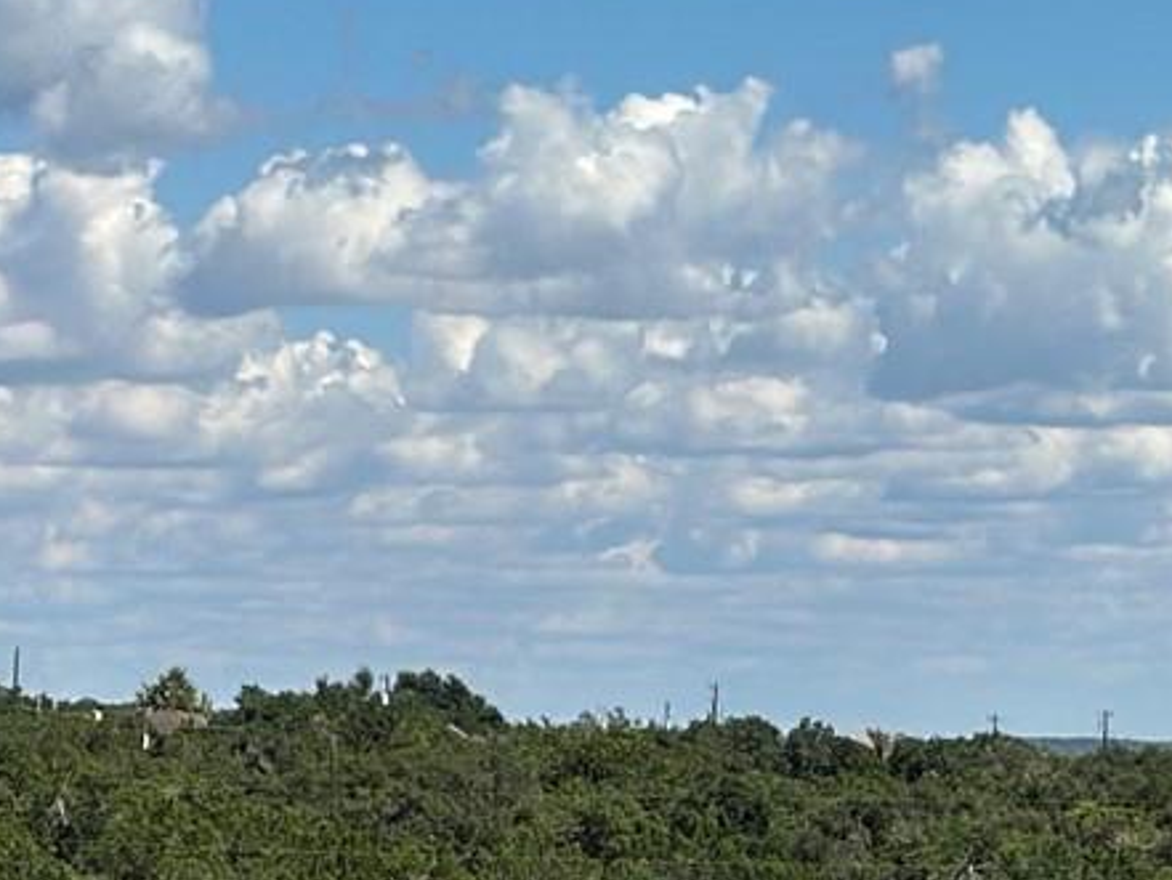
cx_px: 837
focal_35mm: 223
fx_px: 7552
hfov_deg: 8.9
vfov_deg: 6.6
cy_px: 944
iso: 100
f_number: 1.78
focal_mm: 6.86
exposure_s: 1/7634
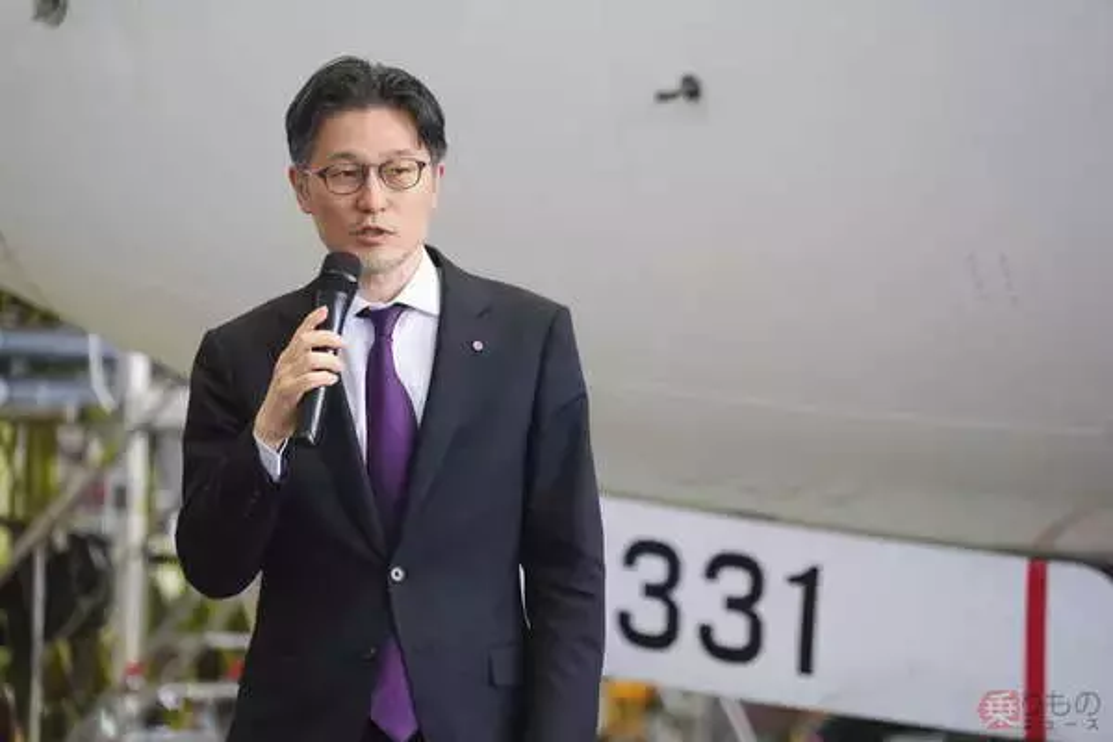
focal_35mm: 212
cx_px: 556
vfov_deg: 6.5
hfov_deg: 9.7
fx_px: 6554
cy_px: 371
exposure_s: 1/125
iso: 3200
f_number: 6.3
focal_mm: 212
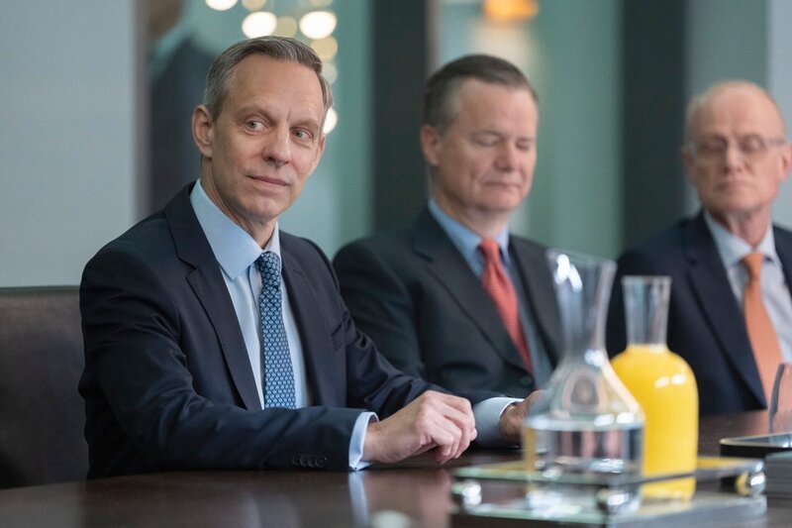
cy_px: 264
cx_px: 396
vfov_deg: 8.5
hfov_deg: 12.7
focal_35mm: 162
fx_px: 3563
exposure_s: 1/320
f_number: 2.8
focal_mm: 162
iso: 3200
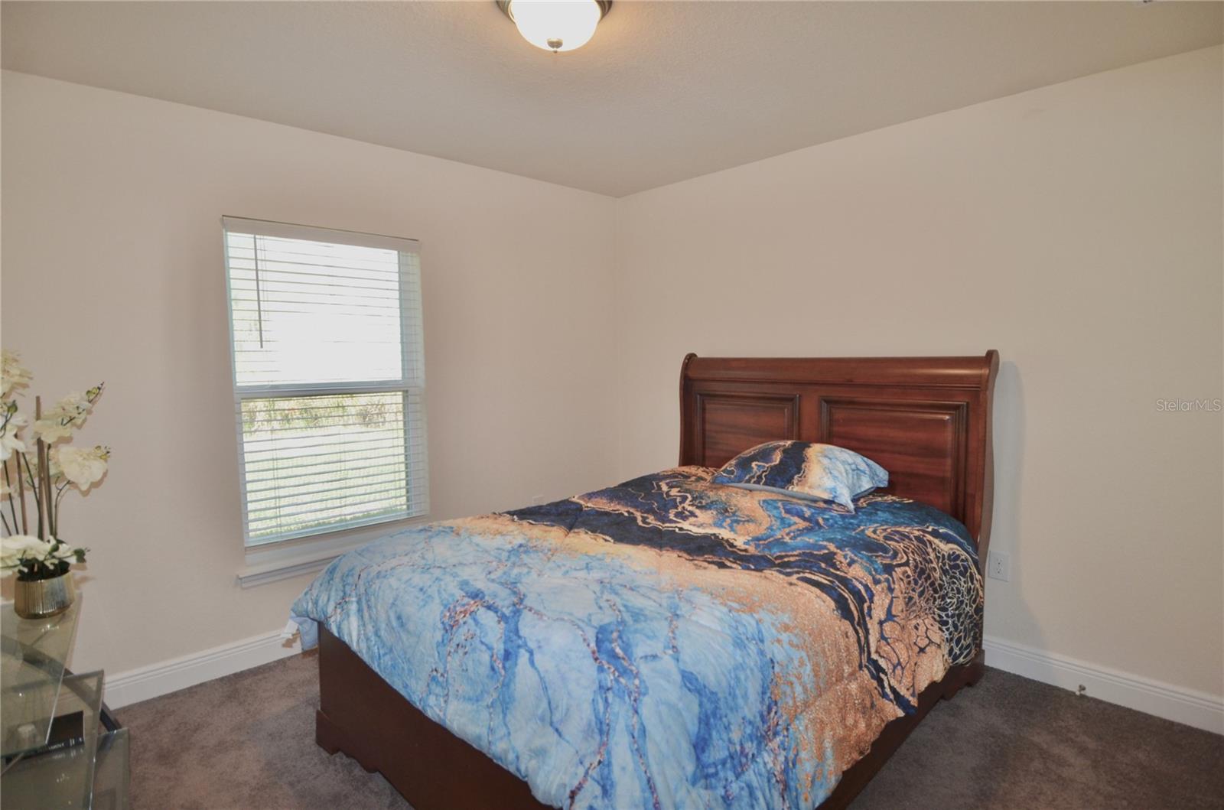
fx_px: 611
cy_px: 405
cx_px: 612
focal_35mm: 18
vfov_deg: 67.1
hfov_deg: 90.1
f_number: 4
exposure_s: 1/60
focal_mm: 12
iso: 500
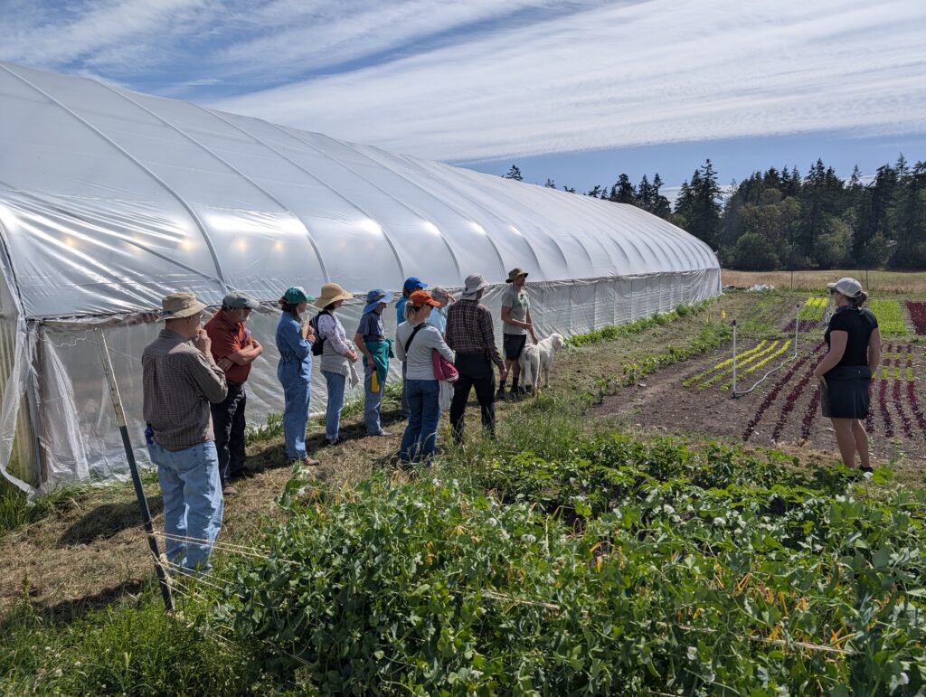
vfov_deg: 56.9
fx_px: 643
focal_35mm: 24
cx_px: 463
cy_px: 348
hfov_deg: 71.5
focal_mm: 6.9
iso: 20
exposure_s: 1/2604
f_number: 1.68
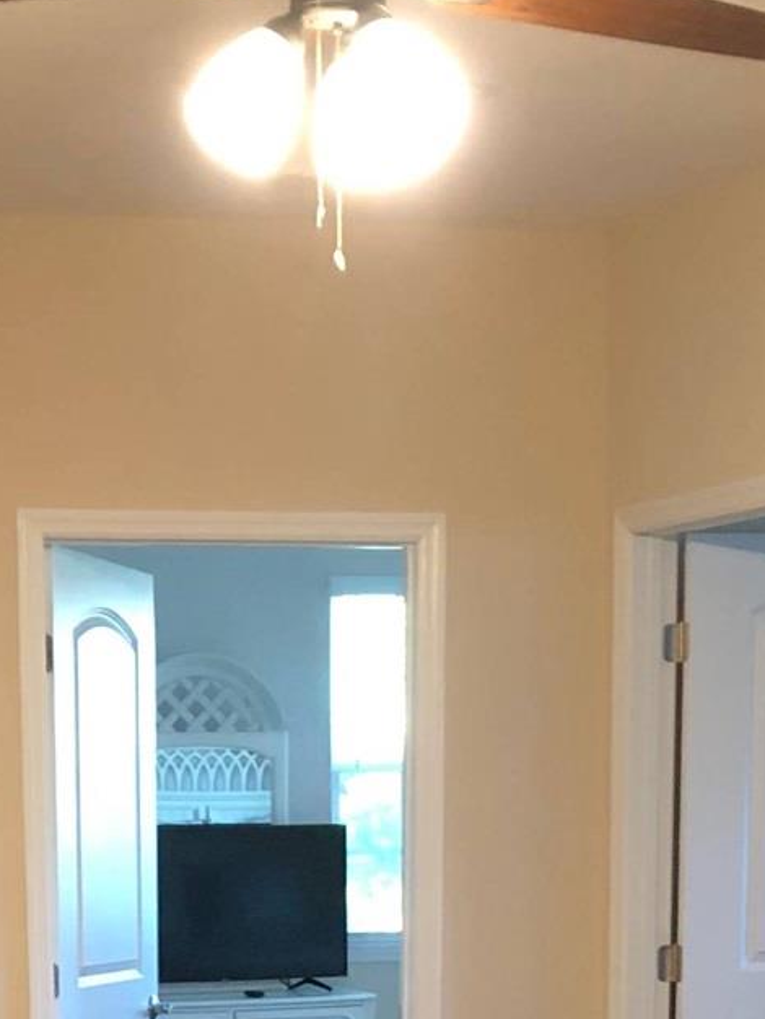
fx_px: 3033
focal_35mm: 103
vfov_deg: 17.5
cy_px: 1437
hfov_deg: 14.3
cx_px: 251
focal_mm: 3.99
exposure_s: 1/9
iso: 100
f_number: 1.8
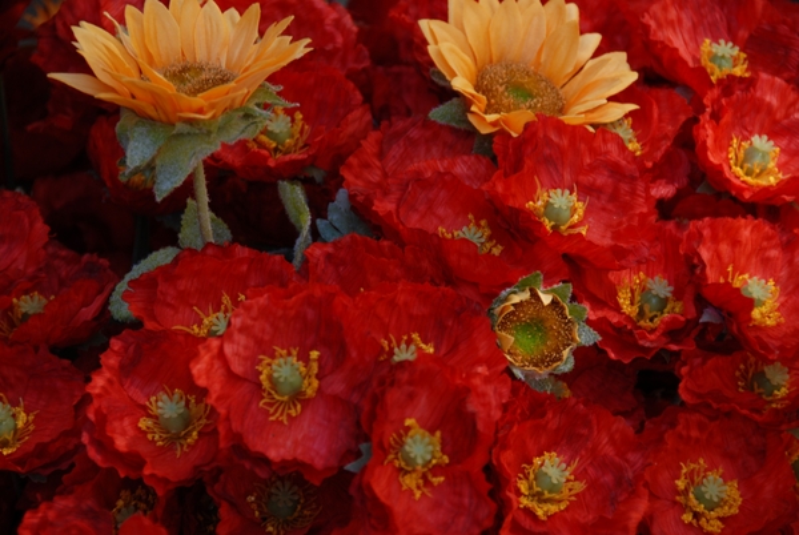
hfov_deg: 10.1
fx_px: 4501
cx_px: 400
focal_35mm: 202
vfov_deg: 6.8
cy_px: 268
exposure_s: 1/125
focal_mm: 135
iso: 100
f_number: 5.6
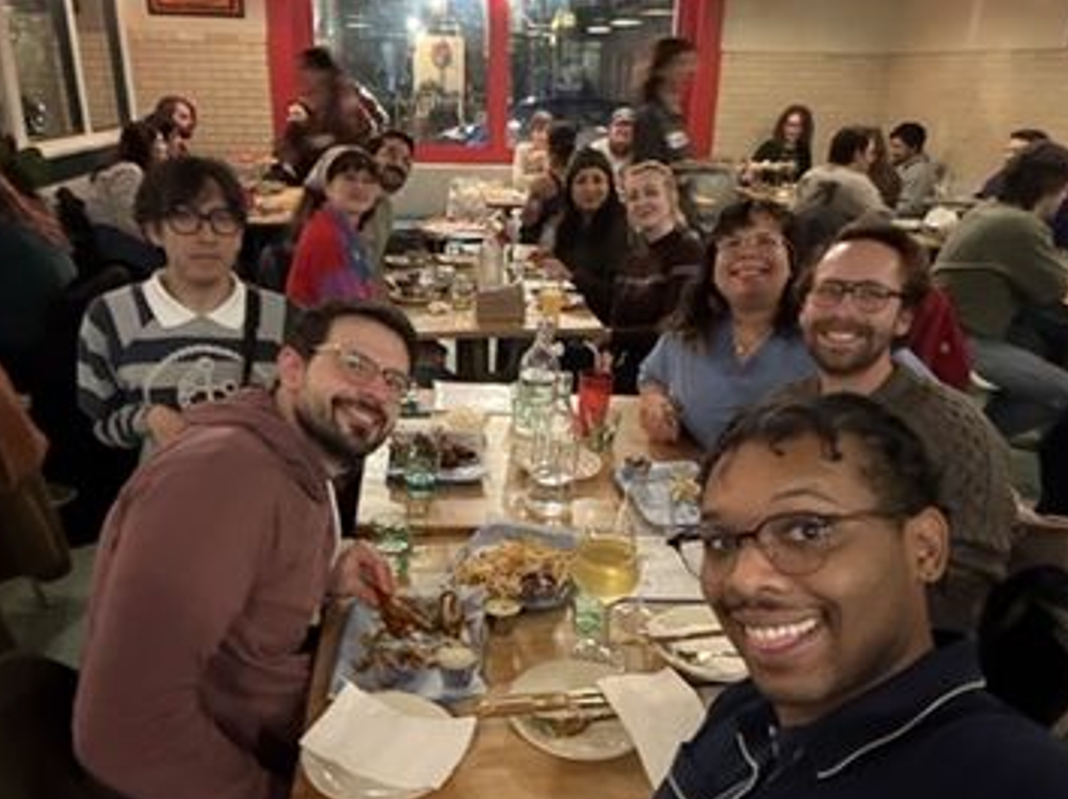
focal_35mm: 26
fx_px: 802
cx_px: 480
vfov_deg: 53.0
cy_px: 422
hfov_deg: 67.2
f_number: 1.9
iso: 640
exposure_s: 1/15
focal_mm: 2.69
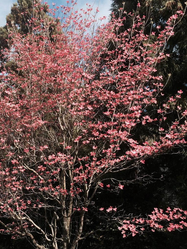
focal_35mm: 44
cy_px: 146
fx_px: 317
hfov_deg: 32.6
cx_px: 62
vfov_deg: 42.8
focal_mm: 4.15
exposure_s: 1/1026
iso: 32
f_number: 2.2
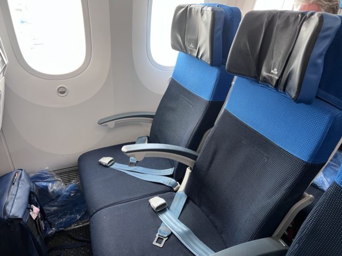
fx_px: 257
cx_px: 171
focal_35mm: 26
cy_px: 128
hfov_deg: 67.3
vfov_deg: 53.1
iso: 160
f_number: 1.5
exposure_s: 1/55
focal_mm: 5.7
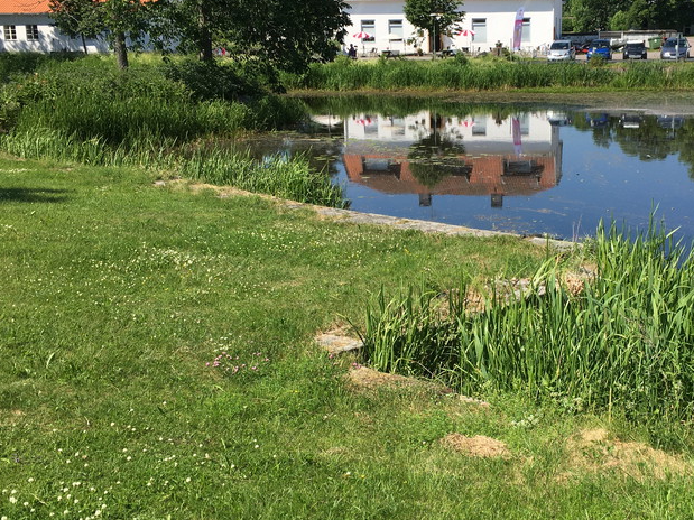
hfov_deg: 41.7
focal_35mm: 45
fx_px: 902
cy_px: 270
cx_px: 447
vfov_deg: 32.2
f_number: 2.2
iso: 25
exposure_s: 1/1374
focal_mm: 4.15
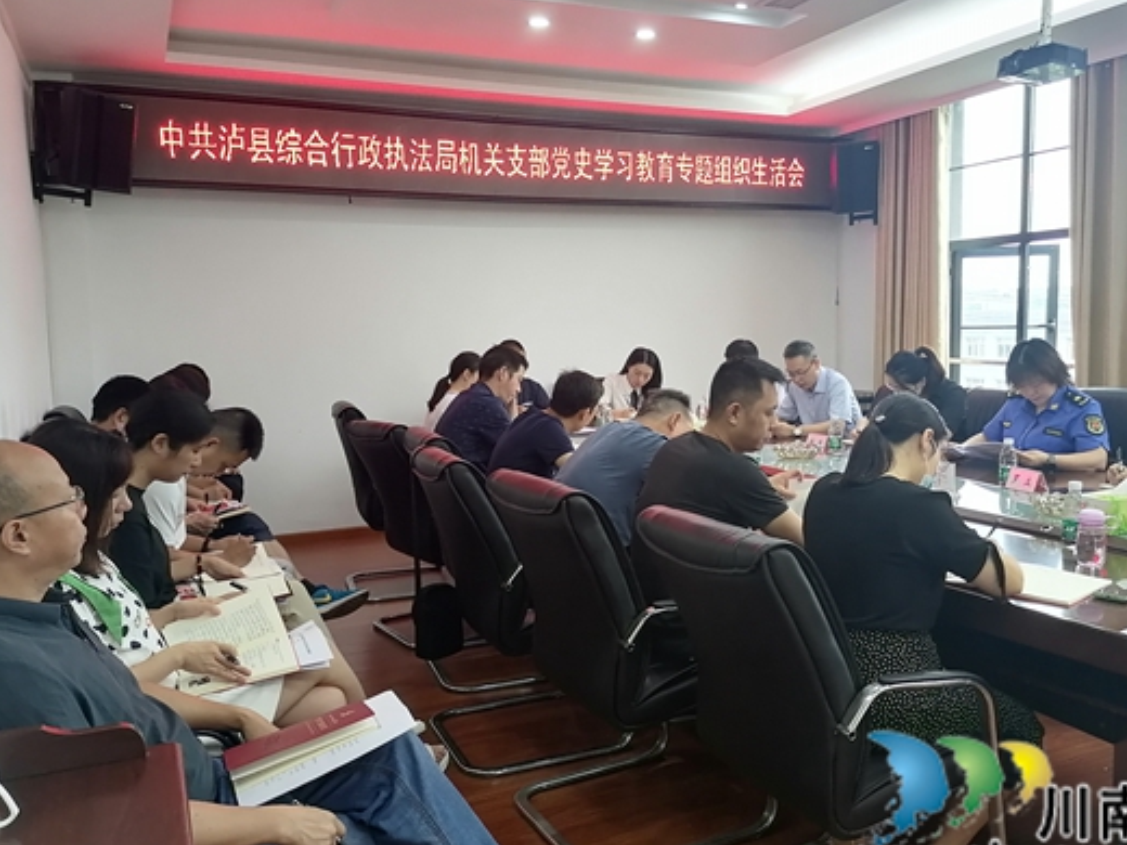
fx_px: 1042
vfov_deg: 44.2
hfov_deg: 56.6
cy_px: 422
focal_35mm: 32
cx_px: 639
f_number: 1.8
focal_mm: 5.3
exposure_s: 1/33.3
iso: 125
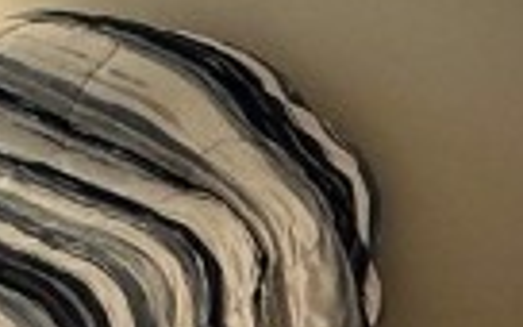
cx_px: -142
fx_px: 1596
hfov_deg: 17.5
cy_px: -54
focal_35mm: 112
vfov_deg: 11.5
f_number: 2.2
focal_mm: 2.22
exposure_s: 1/60
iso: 500
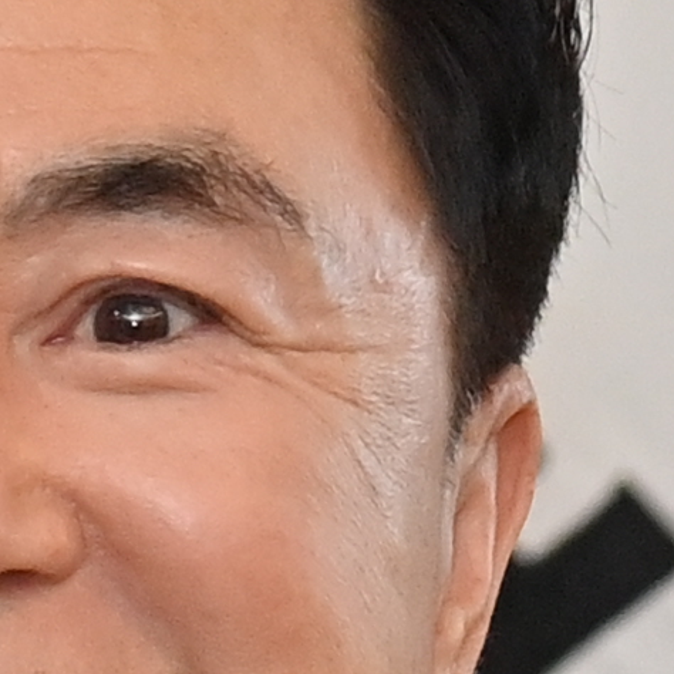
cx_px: 603
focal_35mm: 1197
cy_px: 923
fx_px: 26368
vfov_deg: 1.5
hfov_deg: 1.5
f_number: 5
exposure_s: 1/250
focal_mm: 120
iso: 2000
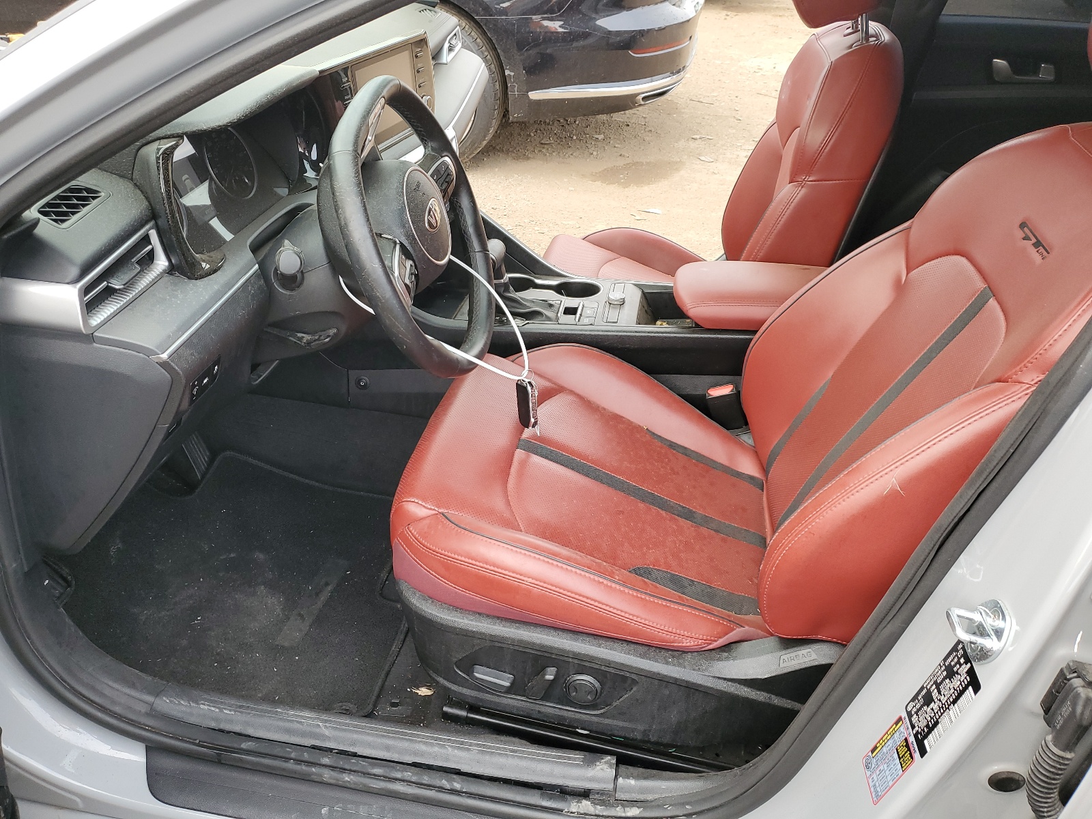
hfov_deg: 67.3
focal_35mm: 26
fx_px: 820
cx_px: 546
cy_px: 410
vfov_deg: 53.1
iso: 67
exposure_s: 1/120
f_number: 1.5
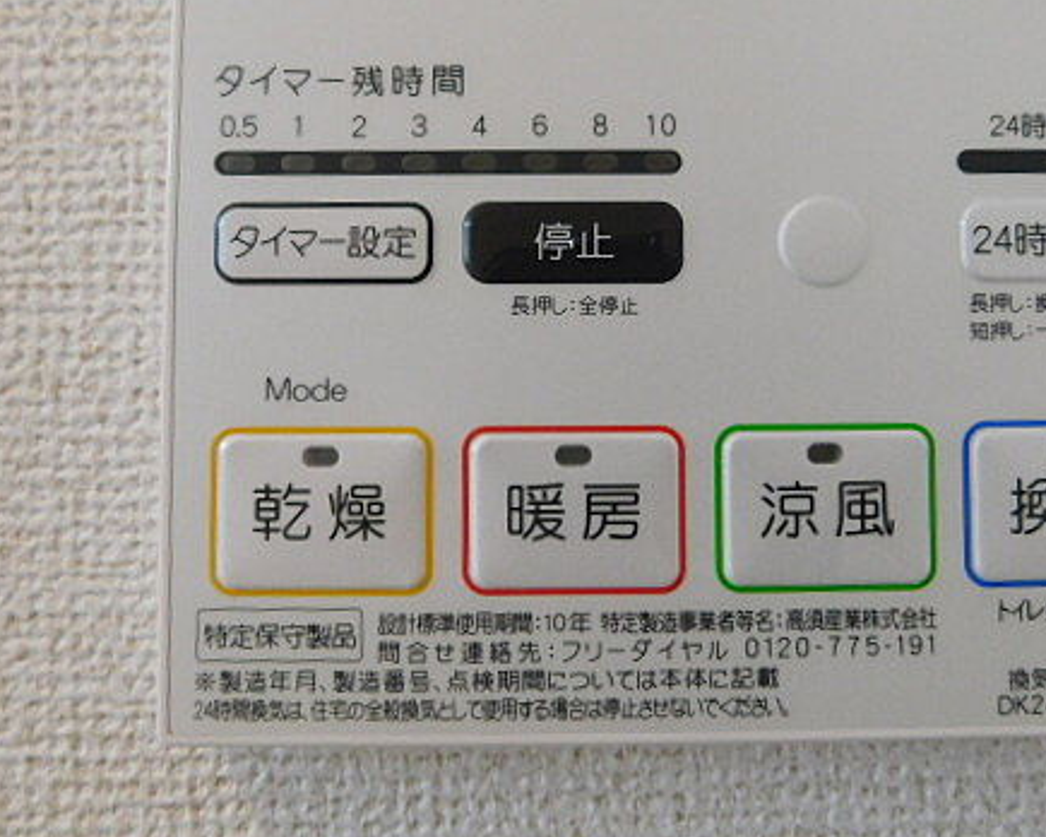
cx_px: 637
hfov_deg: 53.8
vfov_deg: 44.1
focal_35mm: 33
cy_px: 308
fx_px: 1022
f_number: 3
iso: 200
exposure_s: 1/30
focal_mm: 4
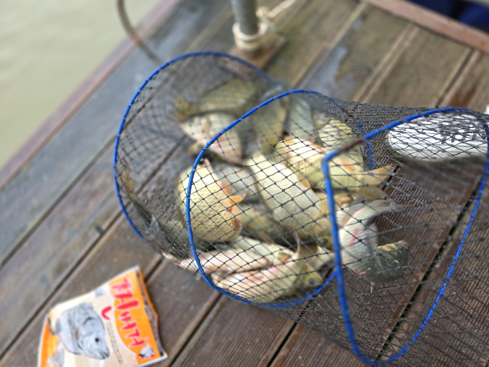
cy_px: 184
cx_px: 244
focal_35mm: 23
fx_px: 325
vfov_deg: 58.9
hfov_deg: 73.9
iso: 250
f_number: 1.7
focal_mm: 6.3
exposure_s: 1/359
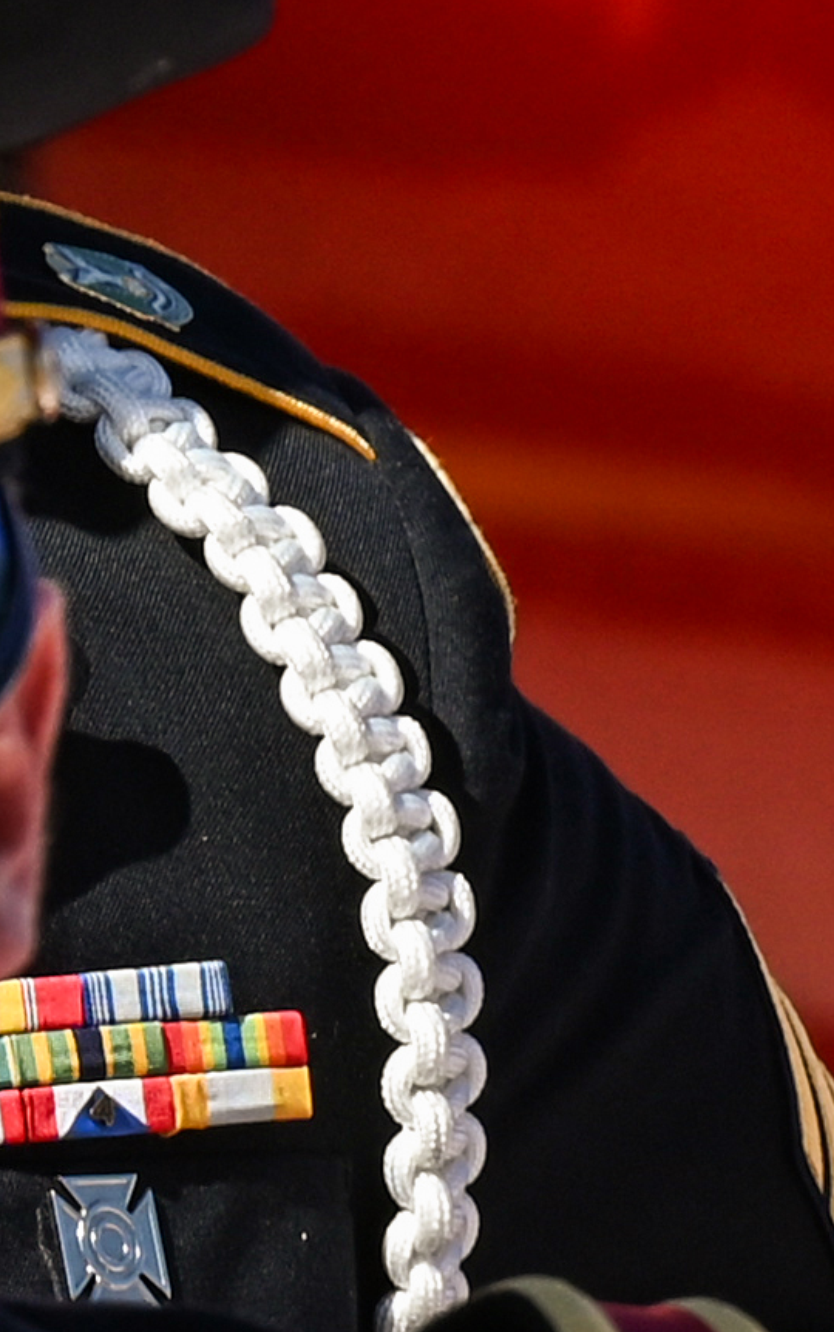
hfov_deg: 0.9
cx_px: 3801
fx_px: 51343
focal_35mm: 1413
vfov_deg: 1.5
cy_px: 2349
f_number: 6.3
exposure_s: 1/640
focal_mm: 145
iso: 100
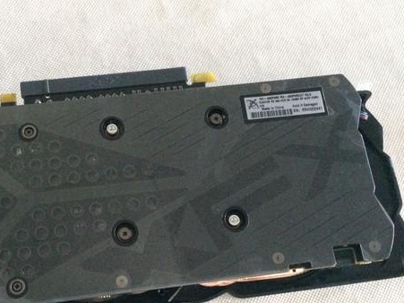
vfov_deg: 32.0
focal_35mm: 45
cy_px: 190
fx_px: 525
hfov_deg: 41.8
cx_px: 152
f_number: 2.2
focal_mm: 4.15
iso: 500
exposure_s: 1/17
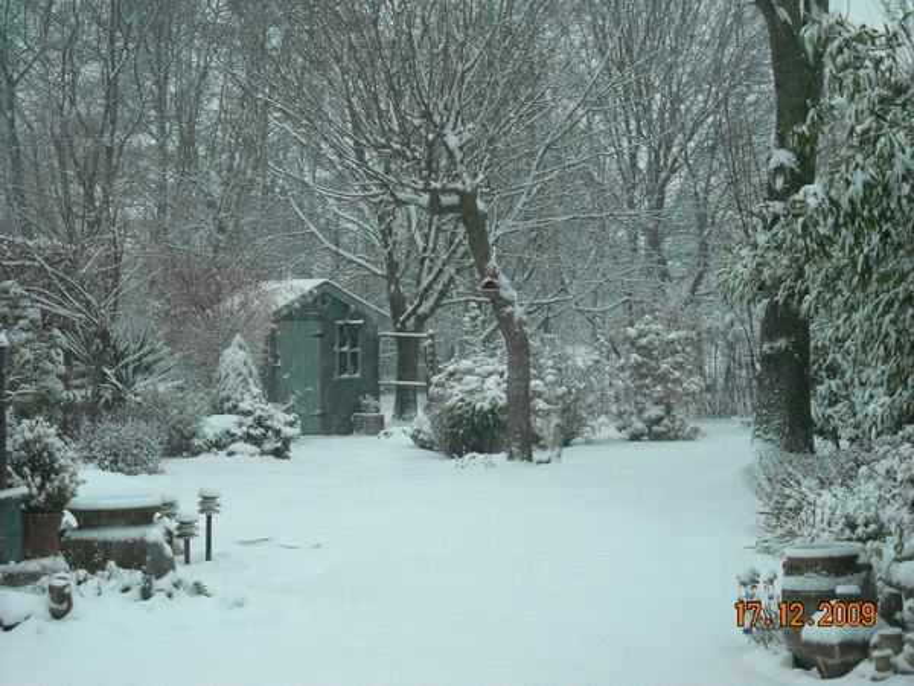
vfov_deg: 14.1
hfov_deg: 18.7
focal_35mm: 105
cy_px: 343
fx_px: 2772
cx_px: 457
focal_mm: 17.1
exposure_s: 1/67
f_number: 4.7
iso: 400
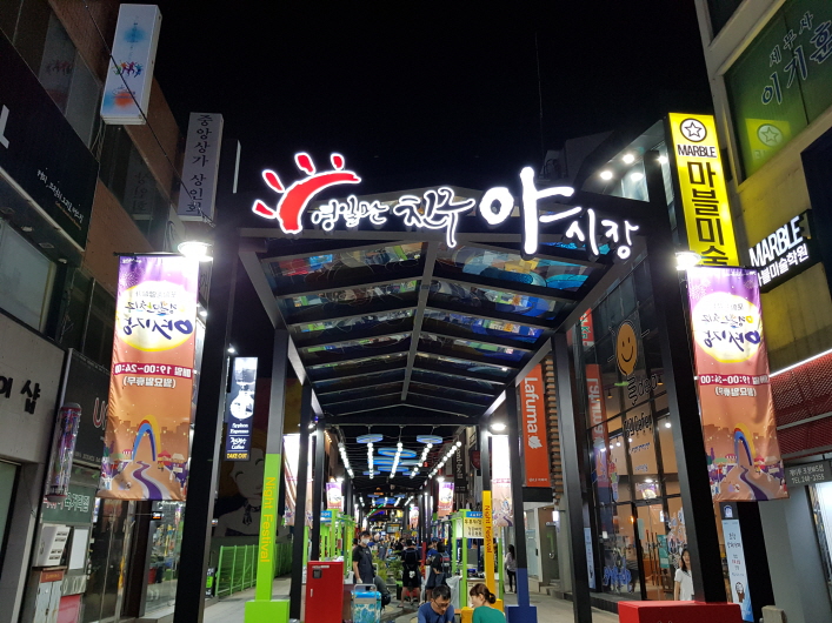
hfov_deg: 67.3
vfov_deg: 53.0
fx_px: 625
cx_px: 416
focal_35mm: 26
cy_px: 312
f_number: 1.7
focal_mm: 4.3
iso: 100
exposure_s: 1/60
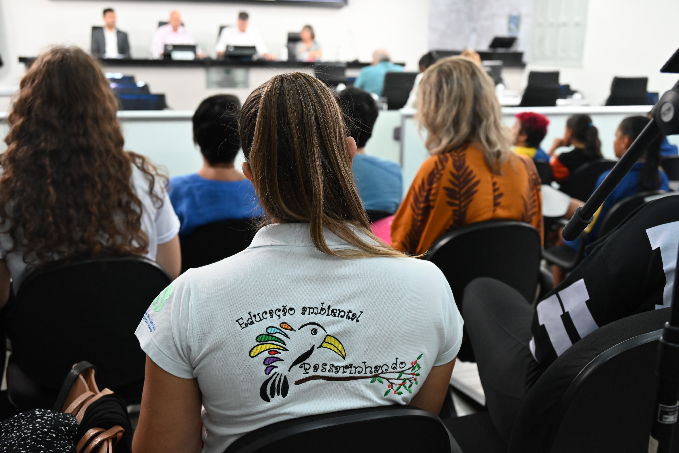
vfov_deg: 32.7
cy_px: 226
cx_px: 340
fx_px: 774
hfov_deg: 47.4
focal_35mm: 41
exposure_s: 1/125
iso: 2200
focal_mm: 41
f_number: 5
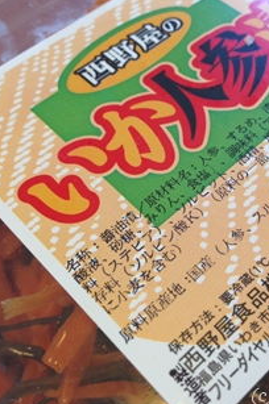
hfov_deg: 27.8
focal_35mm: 47
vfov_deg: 42.0
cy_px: 205
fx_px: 528
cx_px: 225
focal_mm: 4.13
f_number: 2.4
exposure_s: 1/40
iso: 50
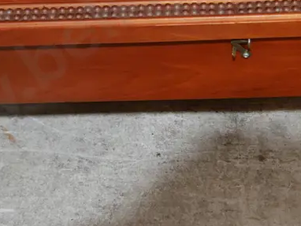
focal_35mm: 75
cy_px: -56
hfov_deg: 25.8
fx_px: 653
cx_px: 206
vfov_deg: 18.5
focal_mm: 14
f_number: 3.5
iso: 320
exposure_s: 1/60
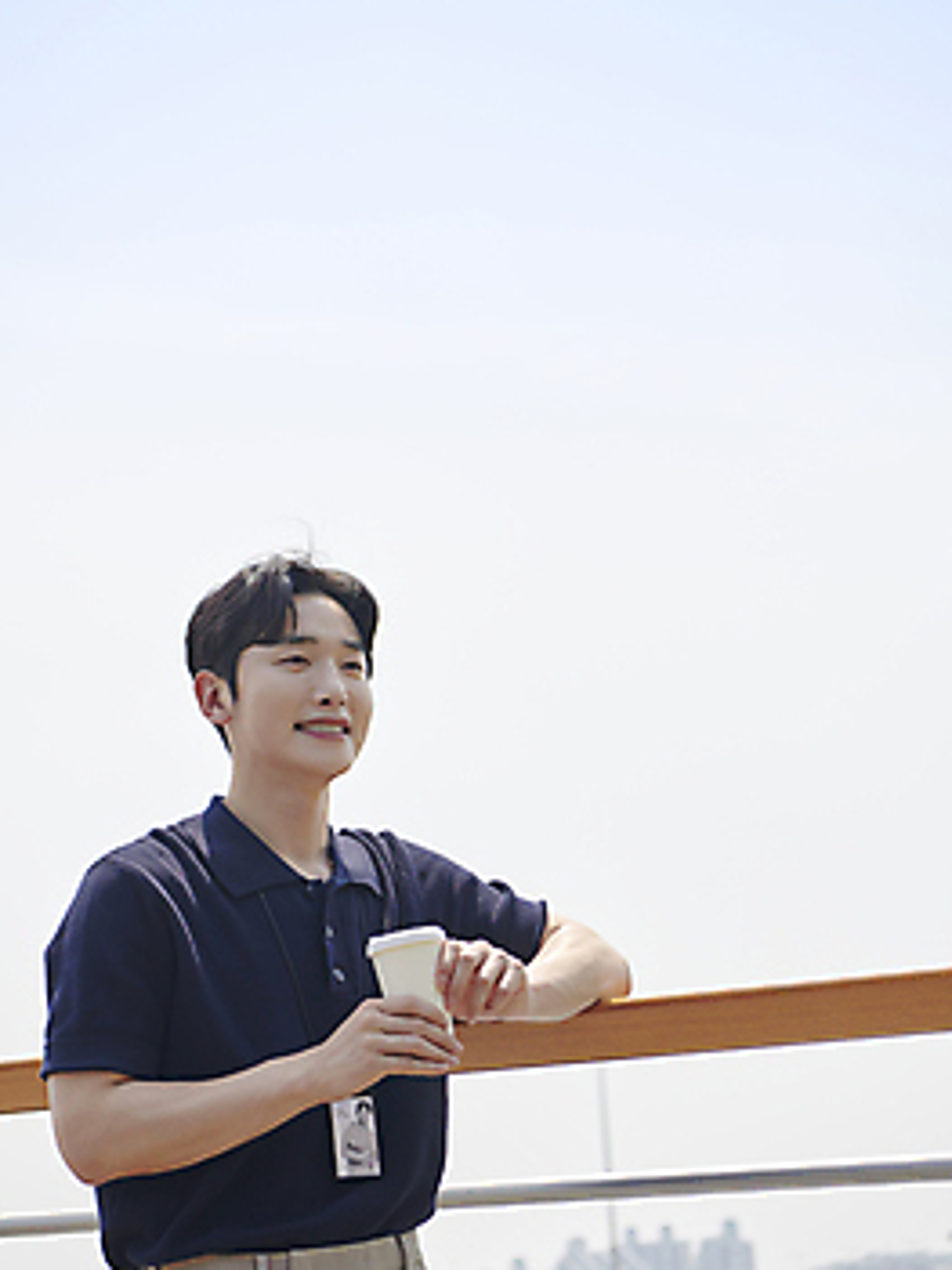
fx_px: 3376
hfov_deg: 16.1
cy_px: 669
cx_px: 474
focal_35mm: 92
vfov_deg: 21.3
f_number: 4.5
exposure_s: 1/800
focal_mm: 70
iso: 160
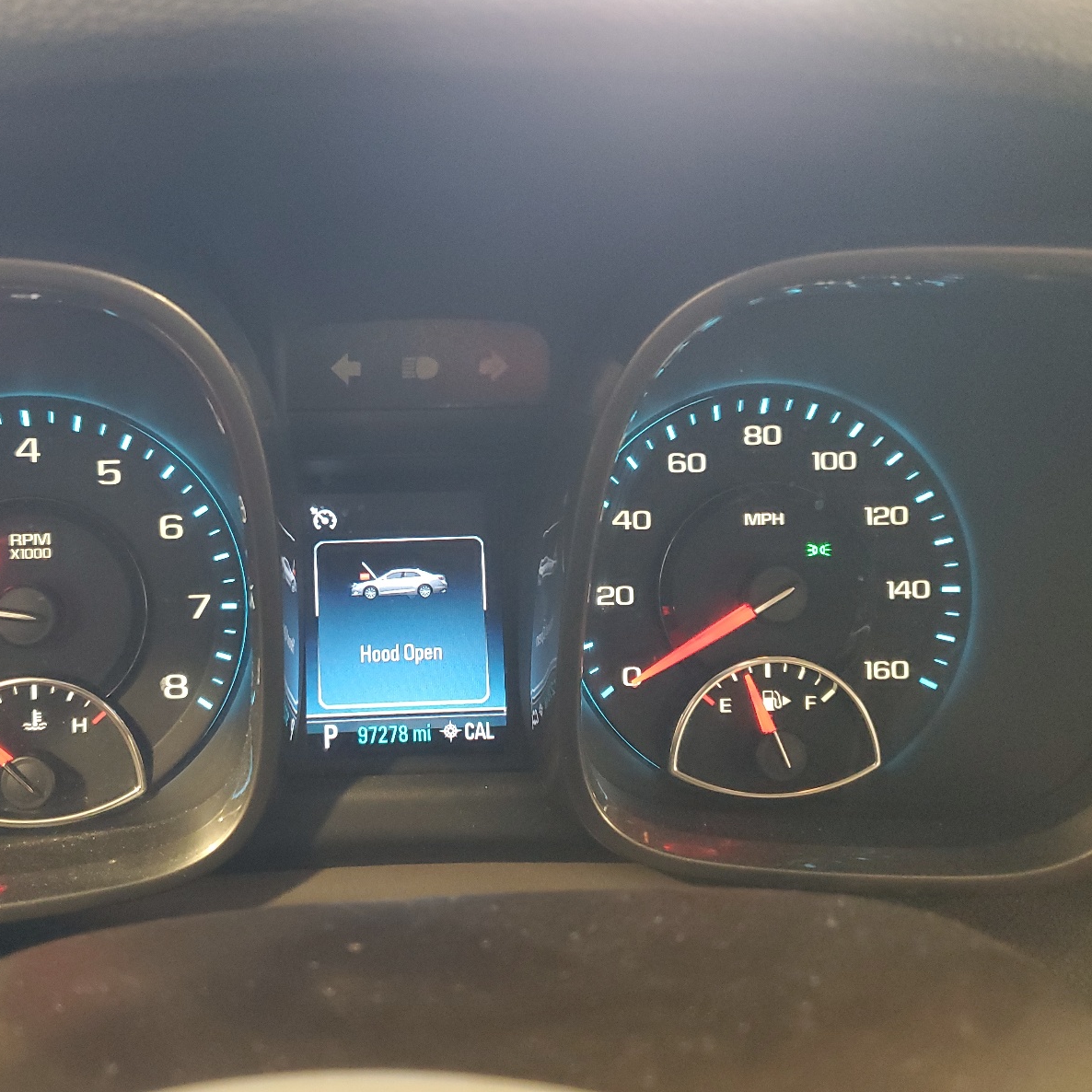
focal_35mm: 31
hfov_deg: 51.6
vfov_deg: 52.5
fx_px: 1106
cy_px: 541
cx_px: 371
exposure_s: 1/20
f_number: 1.5
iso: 306
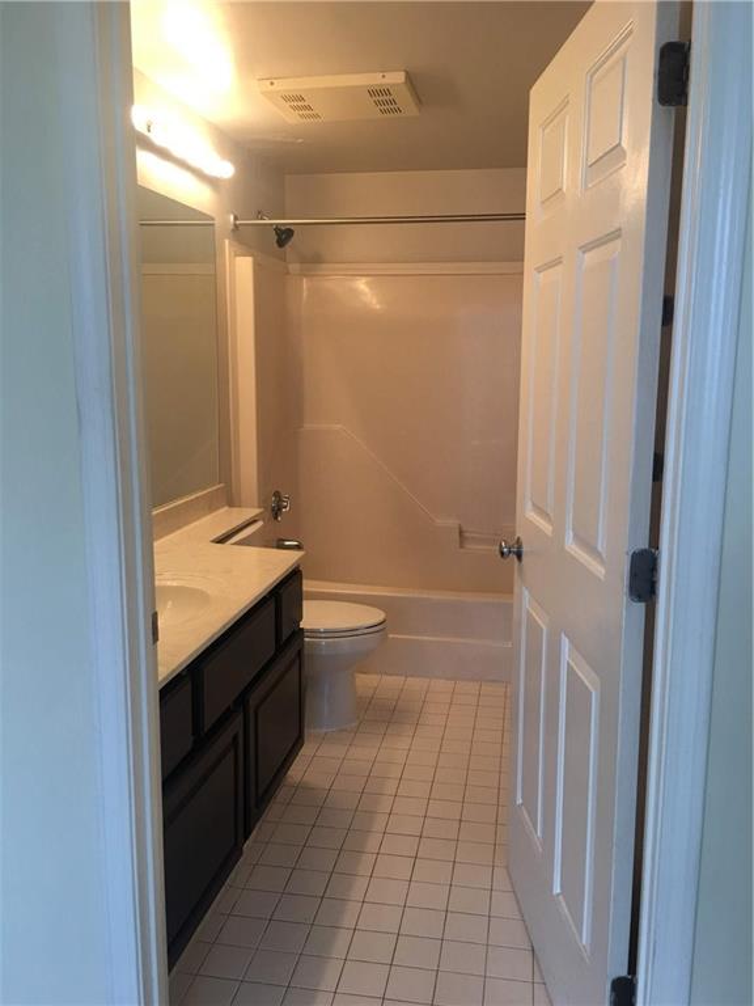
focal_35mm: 29
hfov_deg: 48.2
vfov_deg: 61.7
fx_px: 842
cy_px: 503
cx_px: 377
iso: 25
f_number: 2.2
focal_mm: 4.15
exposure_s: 1/30
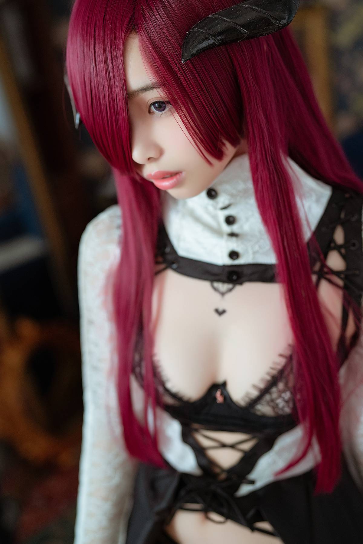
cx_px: 182
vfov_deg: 39.6
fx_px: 756
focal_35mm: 50
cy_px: 272
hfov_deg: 27.0
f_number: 2
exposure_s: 1/100
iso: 1000
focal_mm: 50
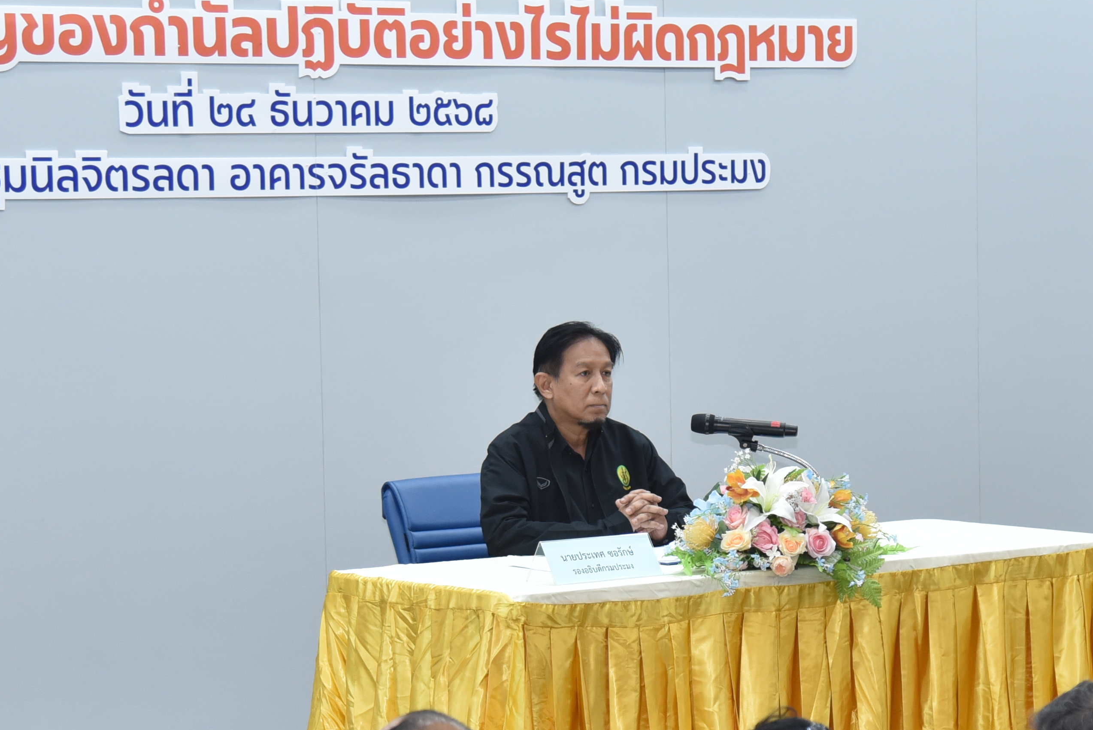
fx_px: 4161
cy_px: 513
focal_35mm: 137
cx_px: 704
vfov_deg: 10.0
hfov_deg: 14.9
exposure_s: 1/160
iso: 1100
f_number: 4
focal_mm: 58
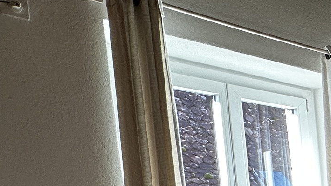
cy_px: 266
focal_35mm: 55
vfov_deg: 19.5
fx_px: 483
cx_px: 565
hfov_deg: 23.6
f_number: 2.2
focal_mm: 2.22
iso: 80
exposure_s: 1/100
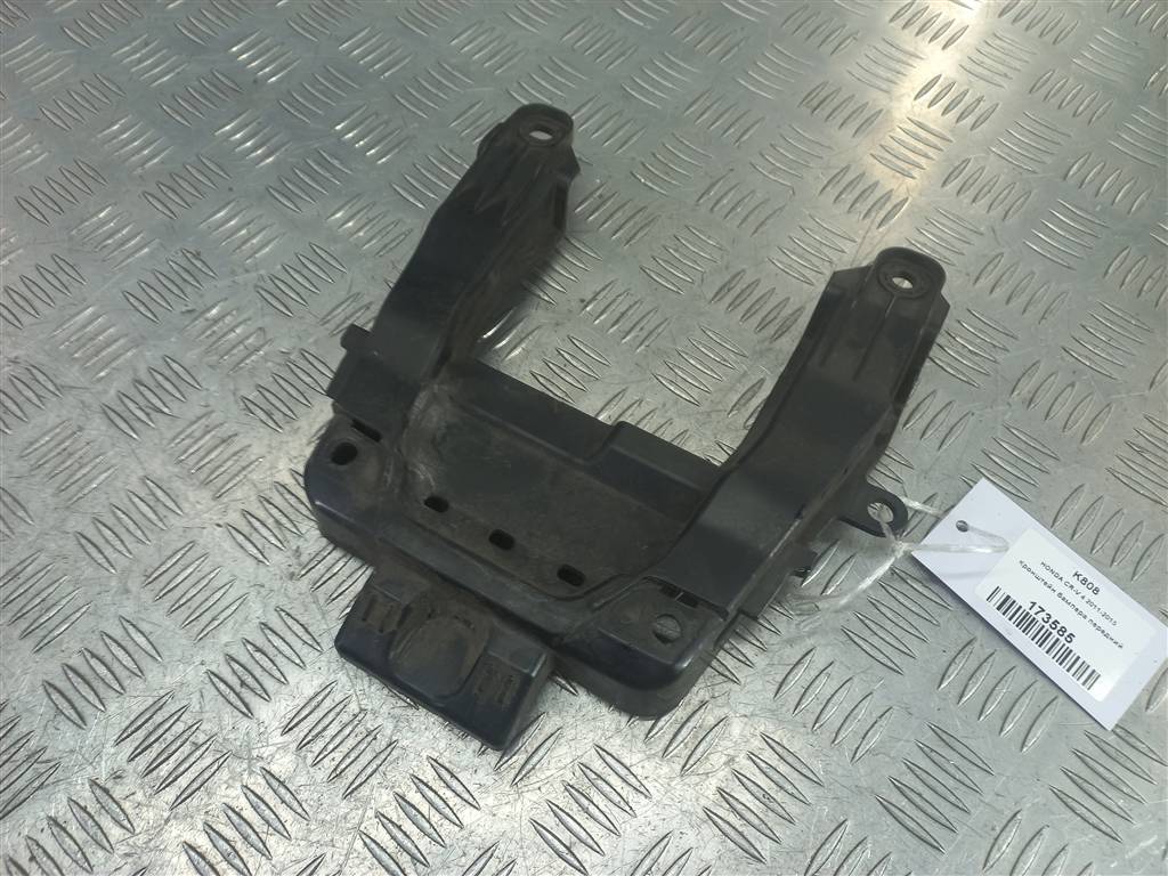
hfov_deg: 69.4
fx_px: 844
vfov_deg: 54.9
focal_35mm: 25
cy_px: 438
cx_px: 584
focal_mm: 4.6
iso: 50
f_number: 1.8
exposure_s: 1/50
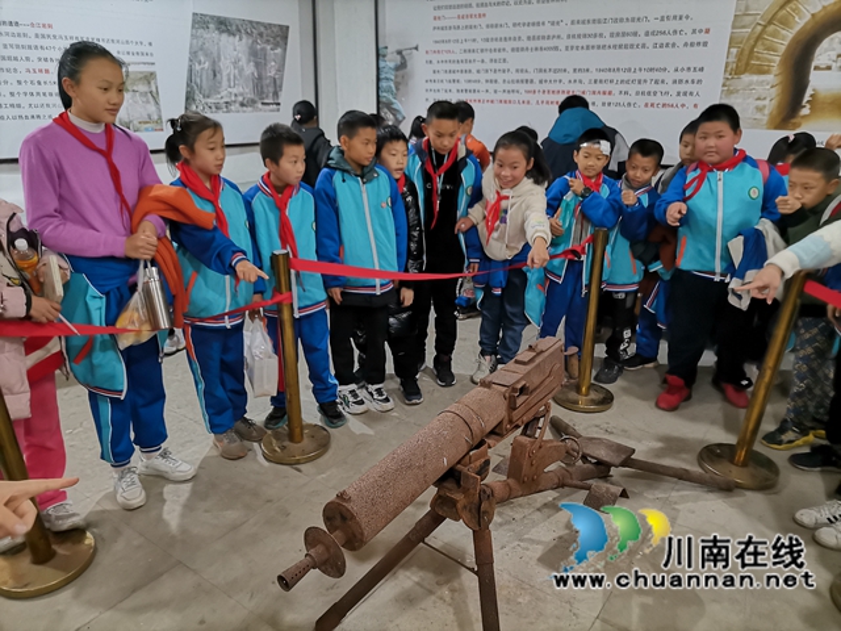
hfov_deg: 65.3
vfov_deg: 51.4
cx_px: 420
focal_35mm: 27
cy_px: 316
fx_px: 656
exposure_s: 1/50
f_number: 1.8
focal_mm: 5.4
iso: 500
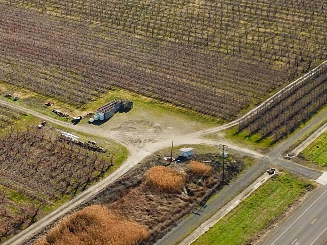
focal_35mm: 82
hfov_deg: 22.8
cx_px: -7
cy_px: -14
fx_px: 775
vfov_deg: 17.5
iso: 100
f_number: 2.2
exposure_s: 1/1149
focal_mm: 4.73
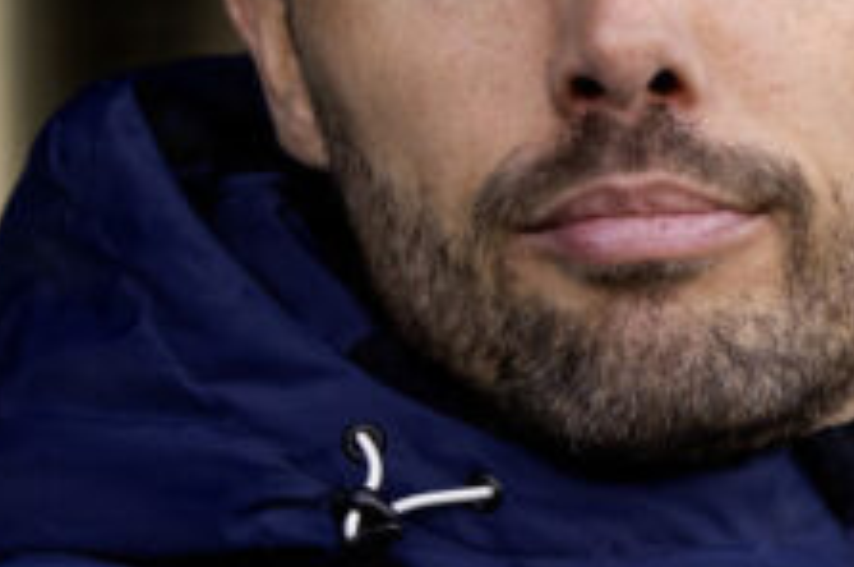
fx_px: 21793
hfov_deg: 2.2
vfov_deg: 1.5
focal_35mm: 920
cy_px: 469
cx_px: 647
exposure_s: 1/400
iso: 500
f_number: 4
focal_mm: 200
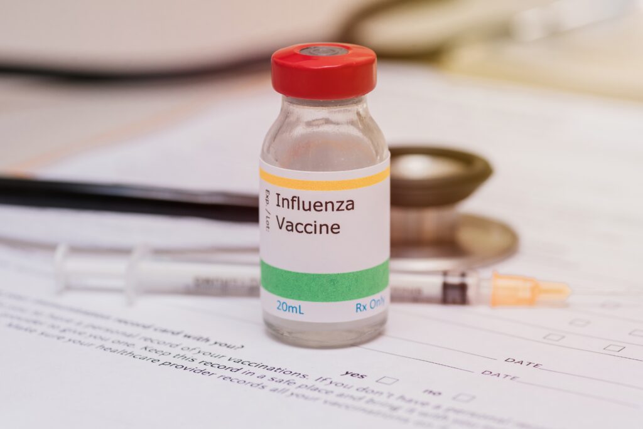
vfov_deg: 13.7
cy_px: 214
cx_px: 322
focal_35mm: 100
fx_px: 1787
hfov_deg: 20.4
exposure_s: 1/125
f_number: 8
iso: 800
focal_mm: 100
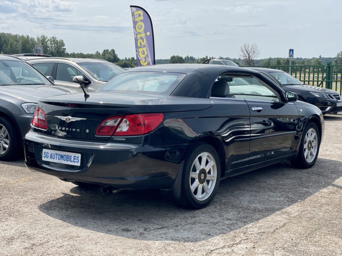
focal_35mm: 52
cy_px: 128
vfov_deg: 28.0
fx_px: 514
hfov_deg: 36.8
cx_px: 171
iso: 32
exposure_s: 1/1996
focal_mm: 6
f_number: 2
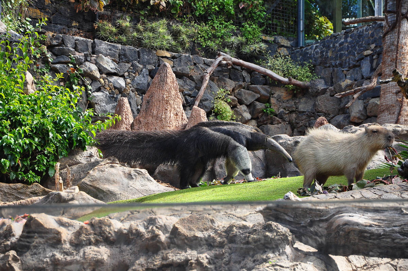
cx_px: 204
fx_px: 1783
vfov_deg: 8.7
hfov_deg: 13.1
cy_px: 136
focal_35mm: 158
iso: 400
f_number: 5.6
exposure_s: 1/200
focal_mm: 105
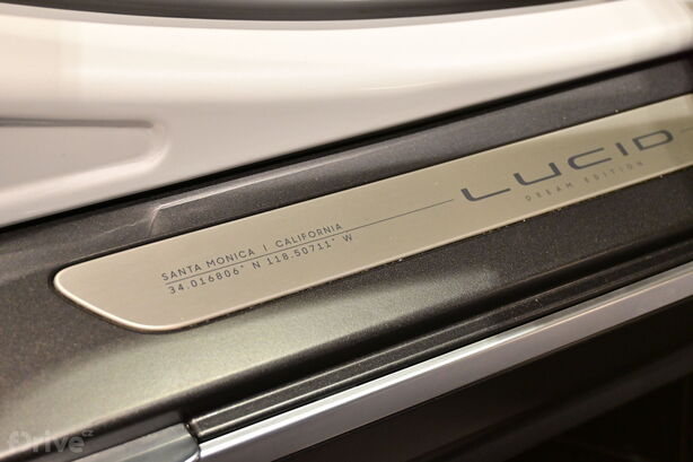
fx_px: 909
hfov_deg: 41.7
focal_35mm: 47
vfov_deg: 28.5
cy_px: 231
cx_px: 346
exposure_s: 1/50
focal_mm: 31.5
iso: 1800
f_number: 5
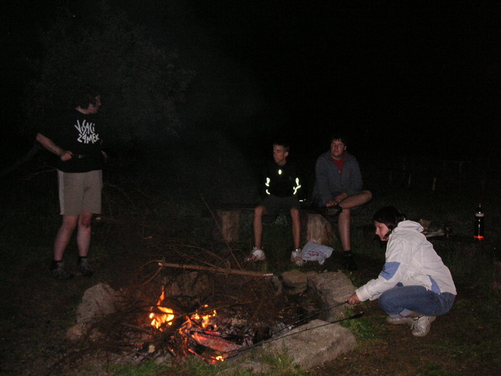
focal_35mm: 37
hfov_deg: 50.1
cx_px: 250
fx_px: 536
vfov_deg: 38.7
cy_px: 188
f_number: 2.8
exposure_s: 1/45
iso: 160
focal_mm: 6.1
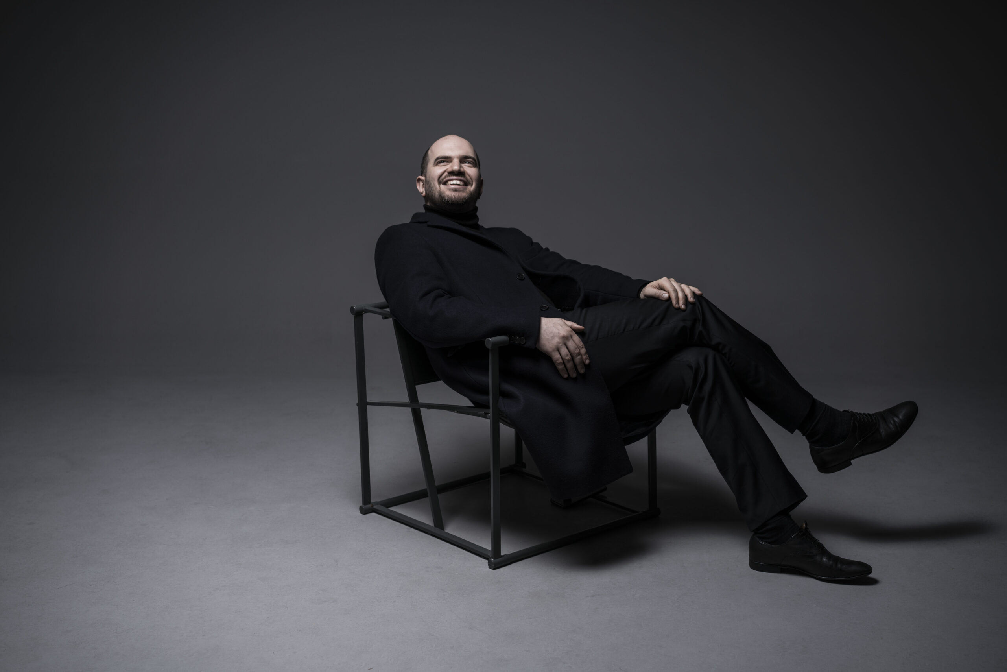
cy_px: 336
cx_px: 504
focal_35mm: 55
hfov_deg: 36.2
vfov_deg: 24.6
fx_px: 1539
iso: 125
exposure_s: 1/80
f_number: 3.2
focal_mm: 55
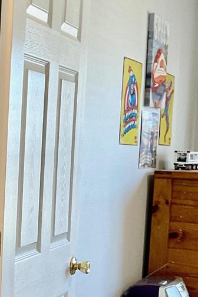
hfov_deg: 13.6
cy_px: 218
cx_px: -137
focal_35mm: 92
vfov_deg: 22.0
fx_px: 759
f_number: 1.8
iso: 160
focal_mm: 3
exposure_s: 1/60
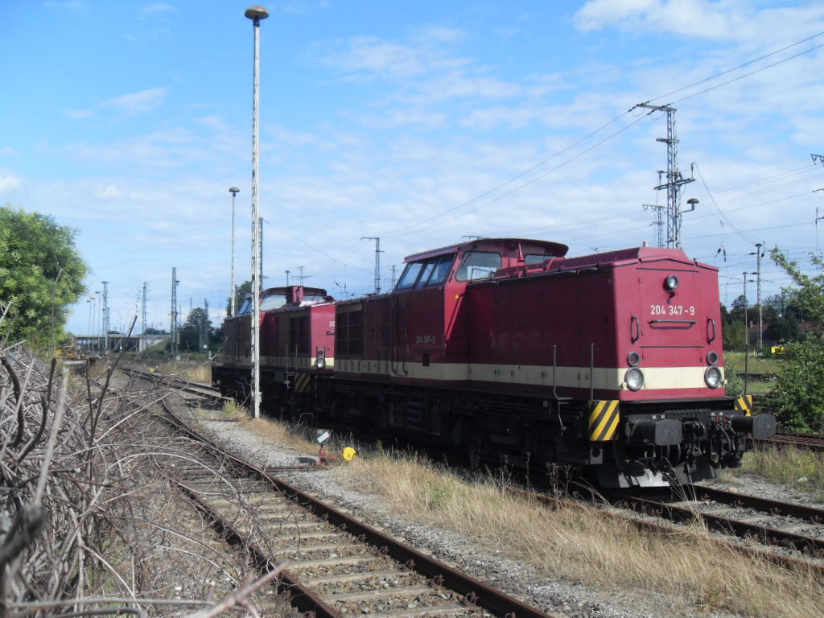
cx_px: 412
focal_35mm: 34
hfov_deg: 54.0
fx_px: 809
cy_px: 309
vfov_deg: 41.8
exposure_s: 1/180
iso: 80
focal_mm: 6.3
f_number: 7
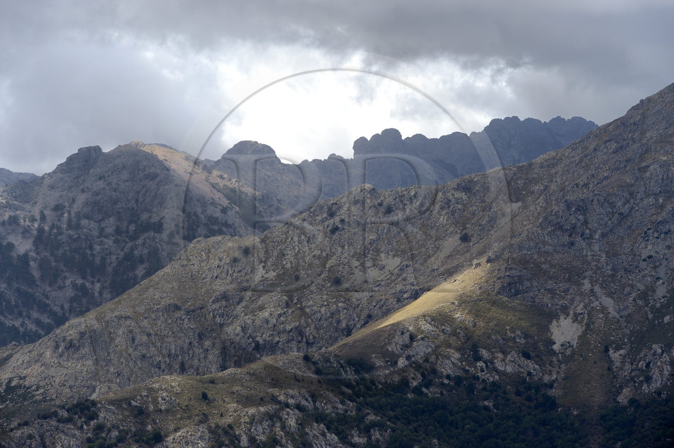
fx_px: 3461
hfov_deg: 11.1
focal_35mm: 185
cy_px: 224
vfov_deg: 7.4
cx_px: 337
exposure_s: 1/250
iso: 200
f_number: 13
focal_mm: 185
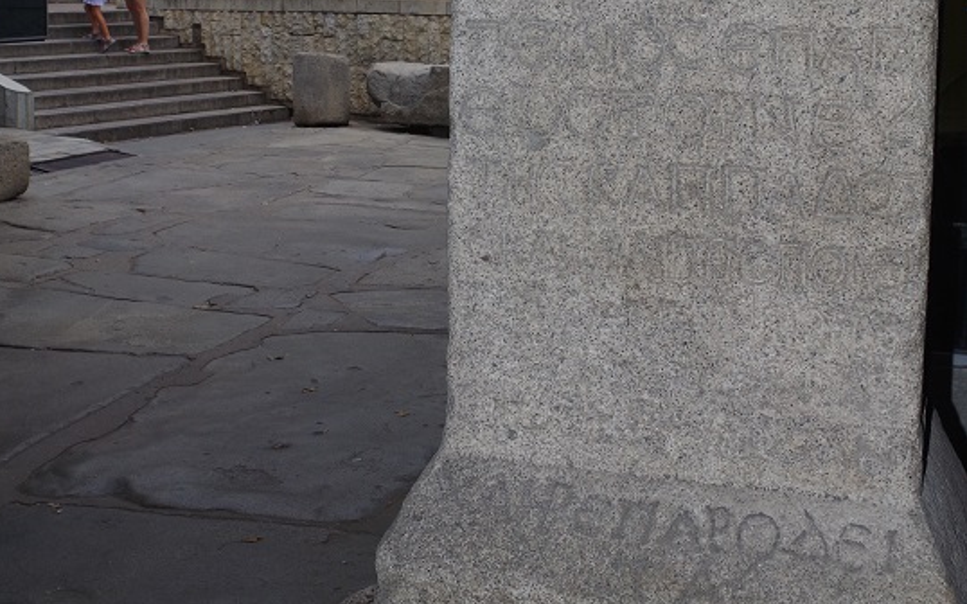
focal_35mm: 57
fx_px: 1499
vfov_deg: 22.5
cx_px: 476
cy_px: 120
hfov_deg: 35.8
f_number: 9
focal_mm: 24.38
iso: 400
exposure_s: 1/160
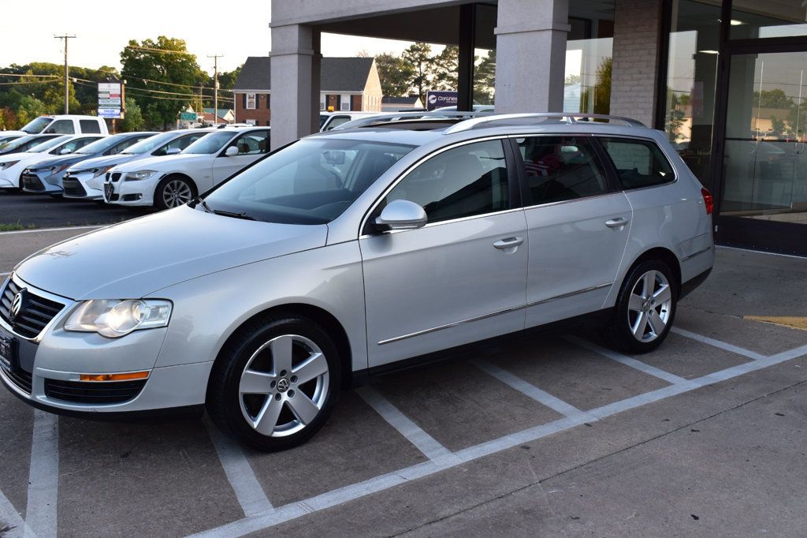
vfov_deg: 34.2
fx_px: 874
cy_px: 269
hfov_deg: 49.6
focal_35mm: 39
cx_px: 404
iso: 400
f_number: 9
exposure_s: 1/125
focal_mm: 26
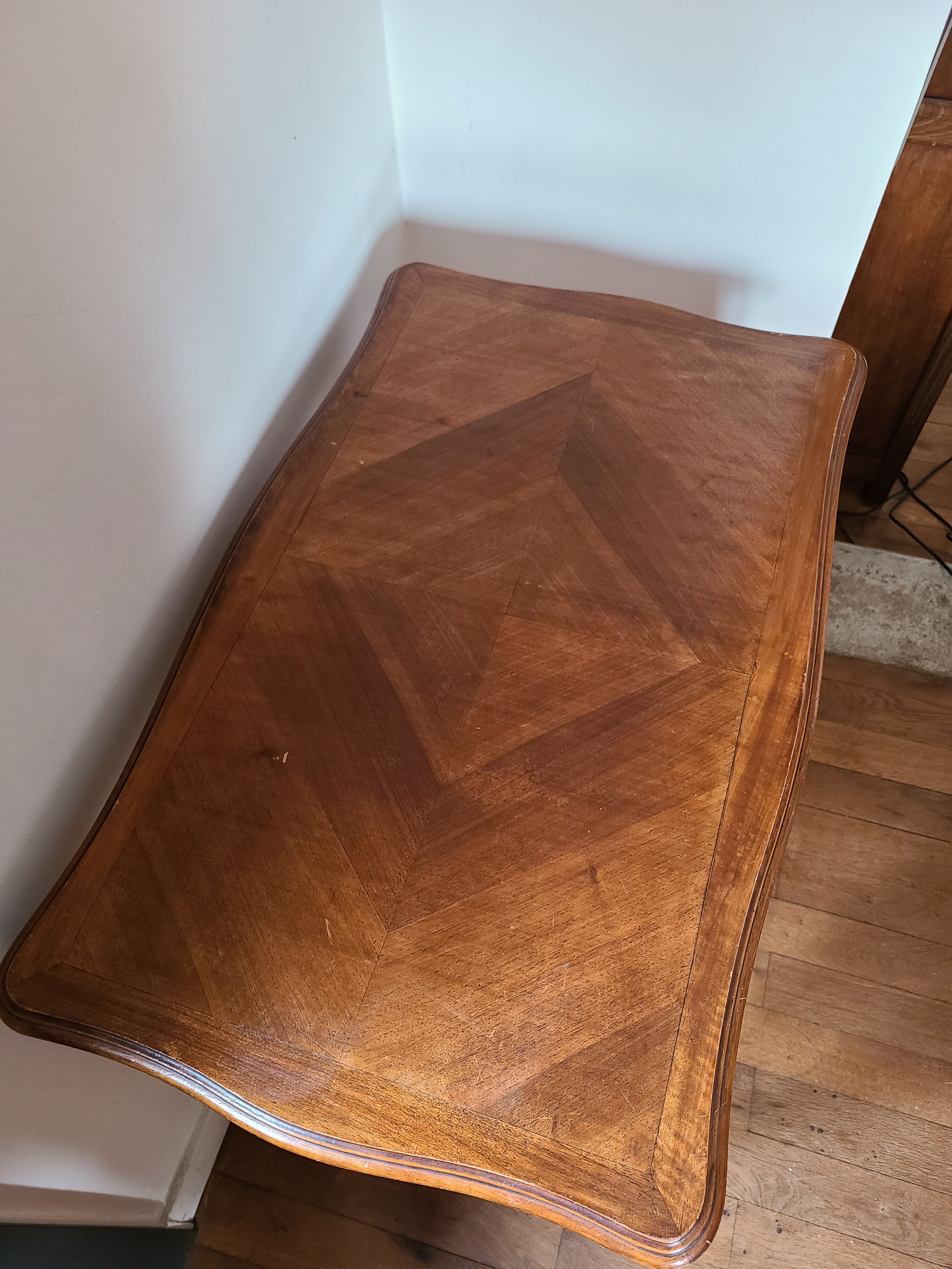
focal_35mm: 26
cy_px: 634
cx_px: 476
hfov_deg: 53.1
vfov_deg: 67.3
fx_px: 953
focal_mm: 5.4
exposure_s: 1/40
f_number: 1.8
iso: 400
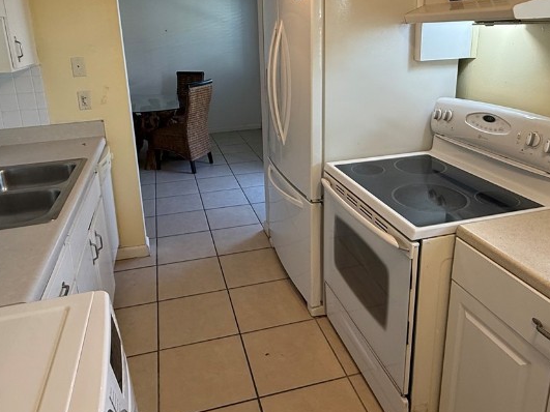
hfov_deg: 65.3
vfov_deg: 50.6
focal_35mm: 27
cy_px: 145
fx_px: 429
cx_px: 274
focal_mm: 2.22
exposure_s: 1/120
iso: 160
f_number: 2.2
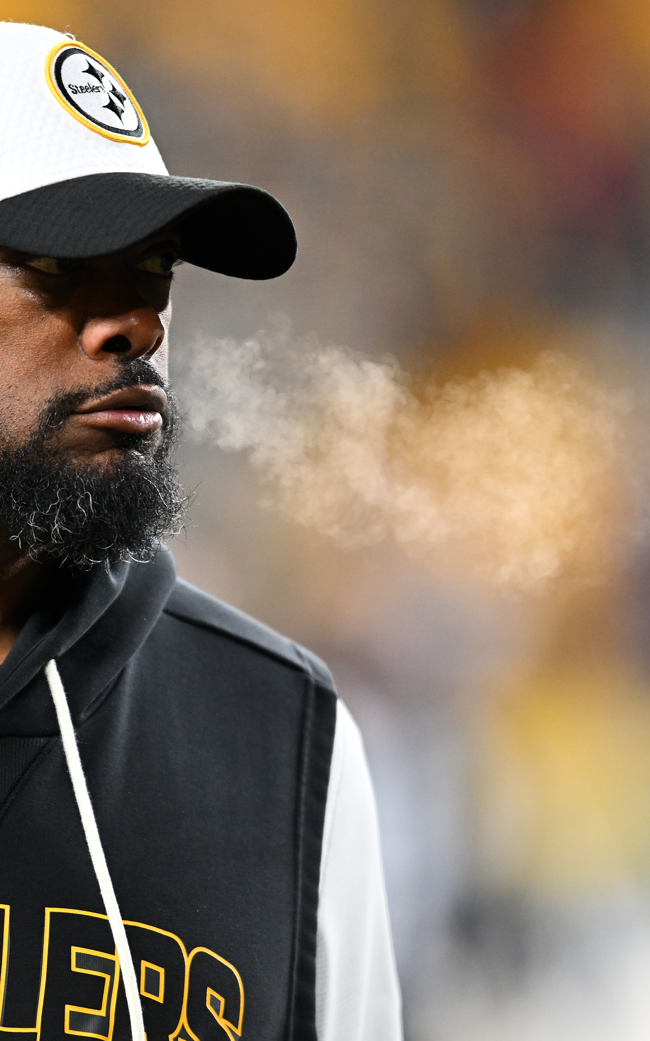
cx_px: 11
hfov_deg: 2.0
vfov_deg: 3.2
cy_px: 514
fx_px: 18737
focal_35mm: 661
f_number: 2.8
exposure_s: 1/1250
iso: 2500
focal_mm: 400
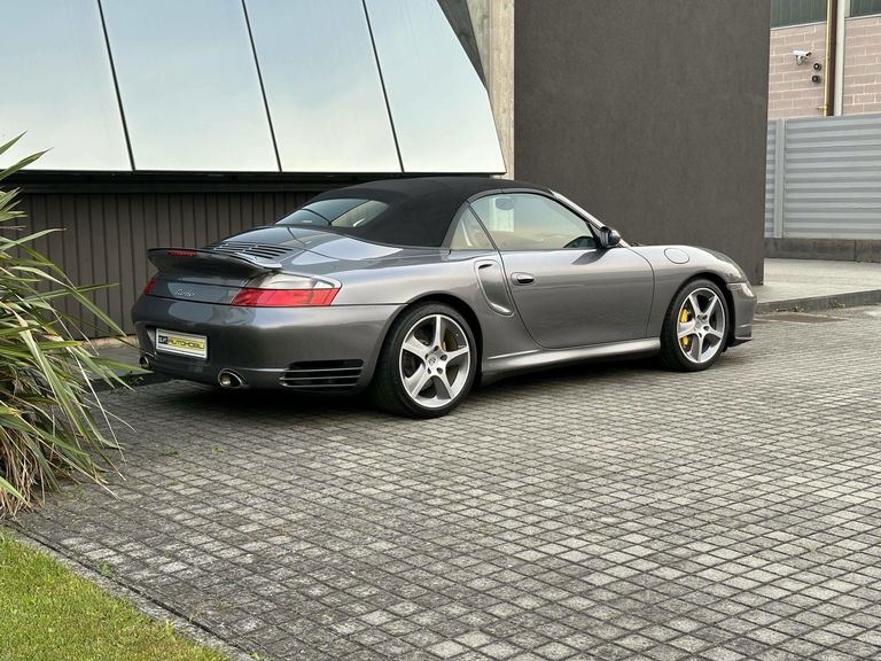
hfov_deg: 39.7
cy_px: 330
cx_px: 440
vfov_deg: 30.3
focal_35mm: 48
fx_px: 1222
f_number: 1.78
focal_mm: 6.86
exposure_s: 1/105
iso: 80
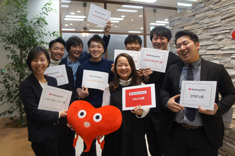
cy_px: 78
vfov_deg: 43.5
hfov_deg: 62.0
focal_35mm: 30
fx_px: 196
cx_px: 118
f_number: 4
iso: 1000
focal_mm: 20
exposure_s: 1/160
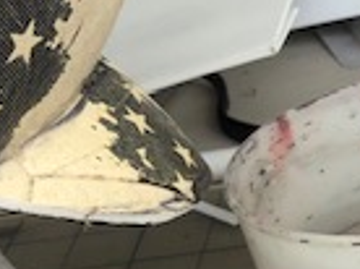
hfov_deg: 13.9
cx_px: 603
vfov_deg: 11.2
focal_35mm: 130
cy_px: 298
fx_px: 1350
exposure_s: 1/249
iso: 20
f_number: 1.8
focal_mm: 3.99
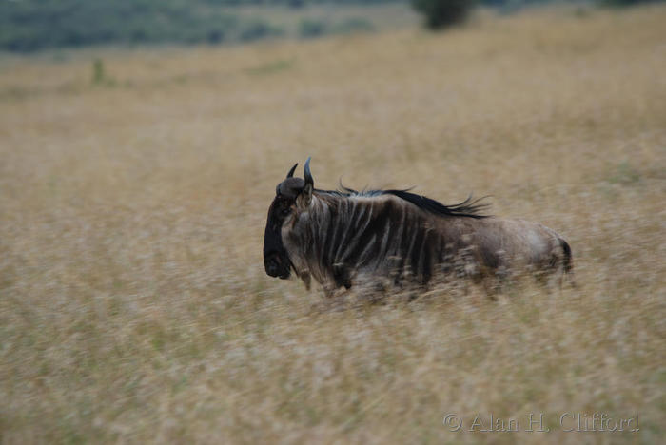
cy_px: 222
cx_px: 333
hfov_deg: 4.2
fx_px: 9165
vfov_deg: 2.8
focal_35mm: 495
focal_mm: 330
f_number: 5.6
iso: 100
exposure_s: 1/125
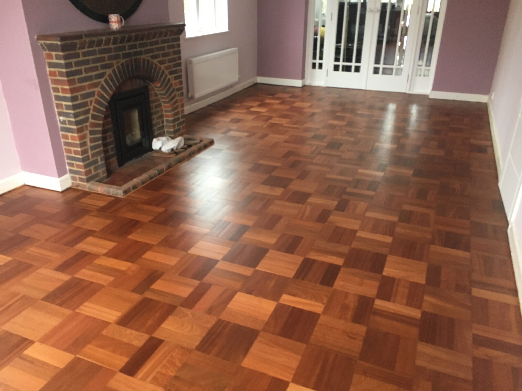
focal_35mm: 29
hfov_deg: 61.7
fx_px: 437
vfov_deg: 48.2
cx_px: 261
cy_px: 196
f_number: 2.2
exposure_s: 1/33
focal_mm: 4.15
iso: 200
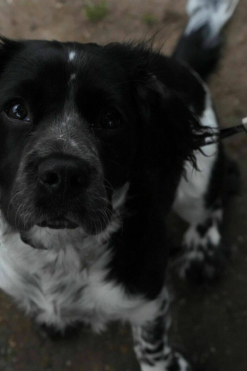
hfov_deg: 14.1
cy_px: 148
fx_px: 998
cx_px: 86
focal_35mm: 97
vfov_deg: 21.0
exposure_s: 1/3200
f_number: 10
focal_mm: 70
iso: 12800
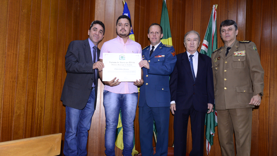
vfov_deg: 37.7
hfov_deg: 62.6
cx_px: 139
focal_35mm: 31
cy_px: 89
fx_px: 228
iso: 2000
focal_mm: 29
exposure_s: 1/125
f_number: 5.6
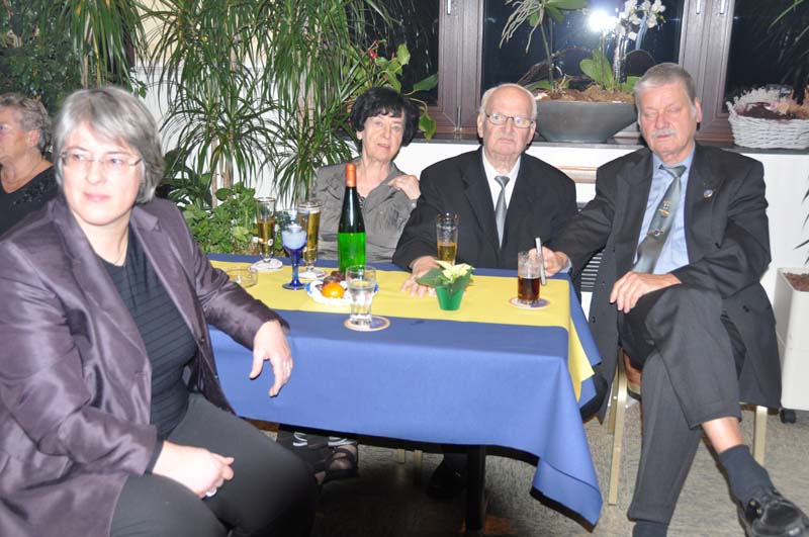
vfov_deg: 34.1
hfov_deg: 49.6
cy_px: 268
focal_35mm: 39
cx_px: 404
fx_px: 875
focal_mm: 26
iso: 450
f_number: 3.8
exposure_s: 1/60
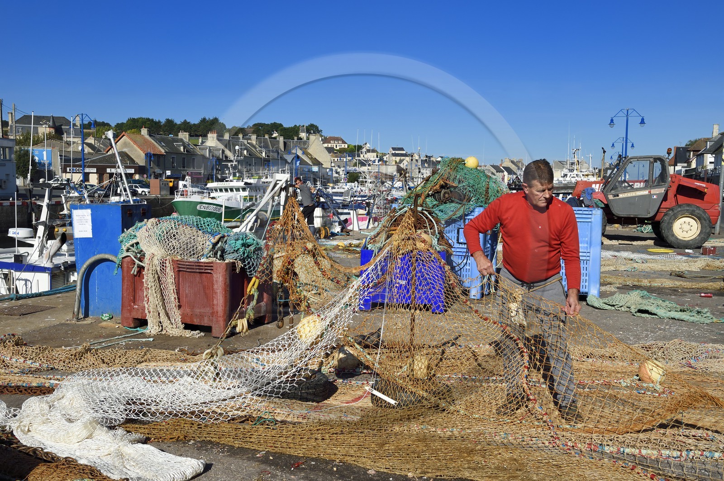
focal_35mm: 38
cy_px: 240
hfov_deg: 50.7
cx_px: 362
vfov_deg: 35.0
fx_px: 764
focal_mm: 38
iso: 200
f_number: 14
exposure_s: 1/320
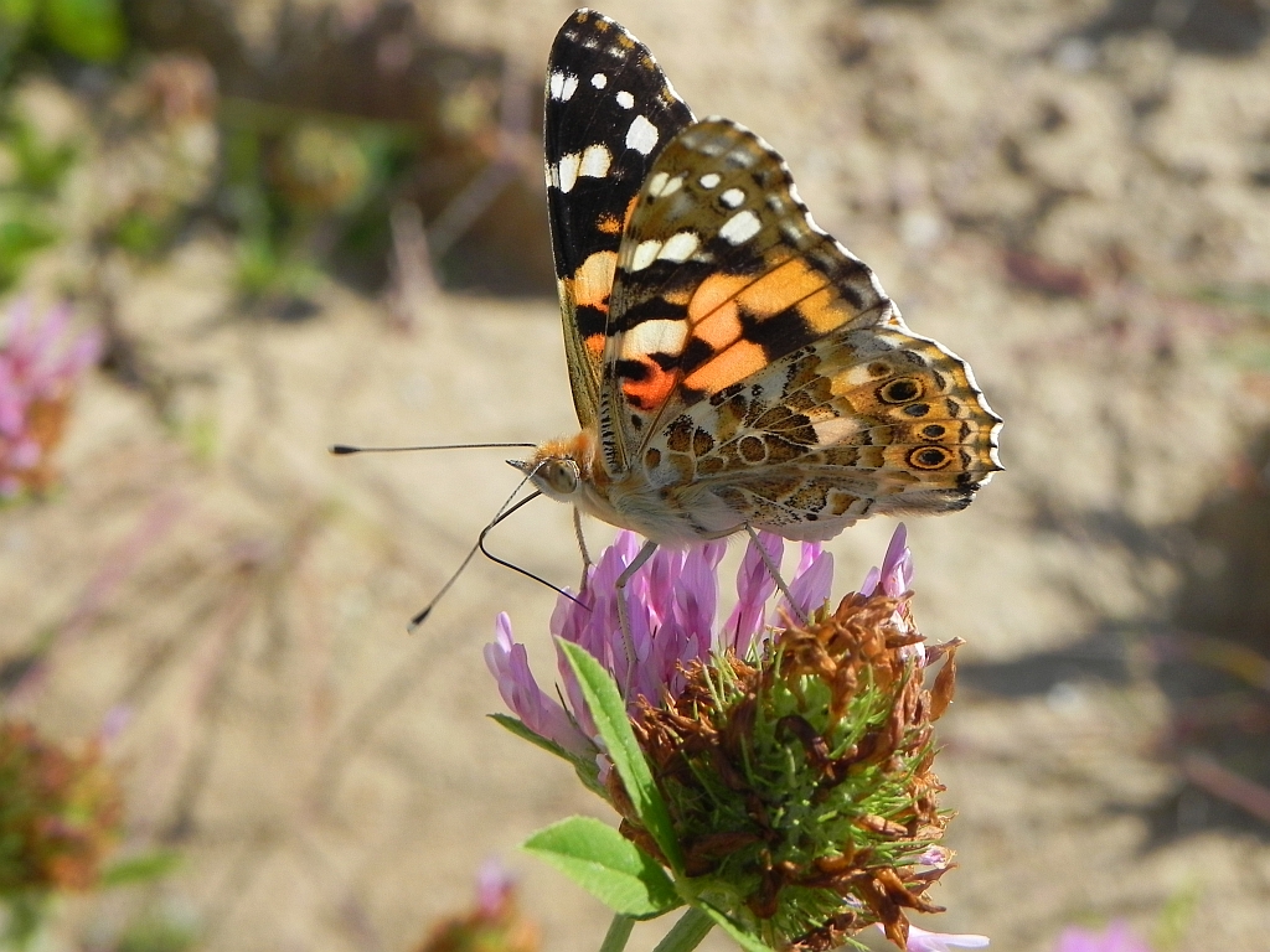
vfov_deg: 15.6
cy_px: 476
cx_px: 635
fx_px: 3485
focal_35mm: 95
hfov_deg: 20.7
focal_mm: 16.9
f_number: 5.6
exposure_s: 1/587
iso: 160
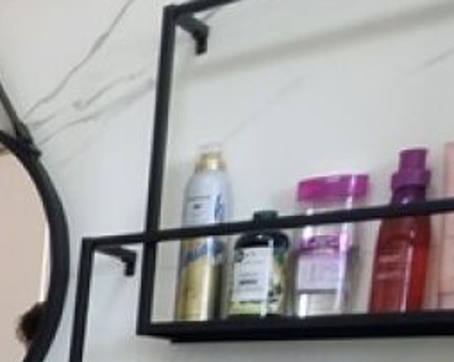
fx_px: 860
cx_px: -277
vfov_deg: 21.5
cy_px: 473
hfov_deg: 22.5
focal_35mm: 64
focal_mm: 1.74
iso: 160
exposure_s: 1/60
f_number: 2.2
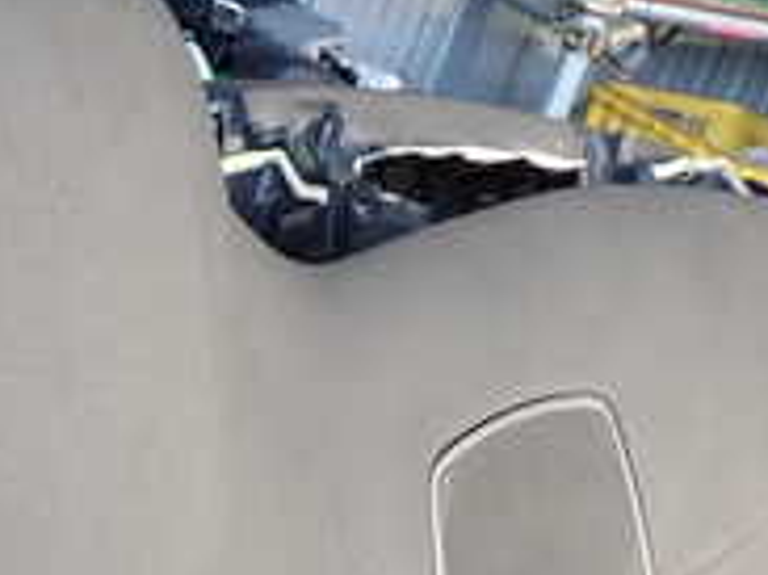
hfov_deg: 19.6
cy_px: 688
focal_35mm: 92
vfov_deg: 15.5
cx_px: -235
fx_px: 2040
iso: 100
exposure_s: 1/60
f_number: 2.2
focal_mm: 5.05
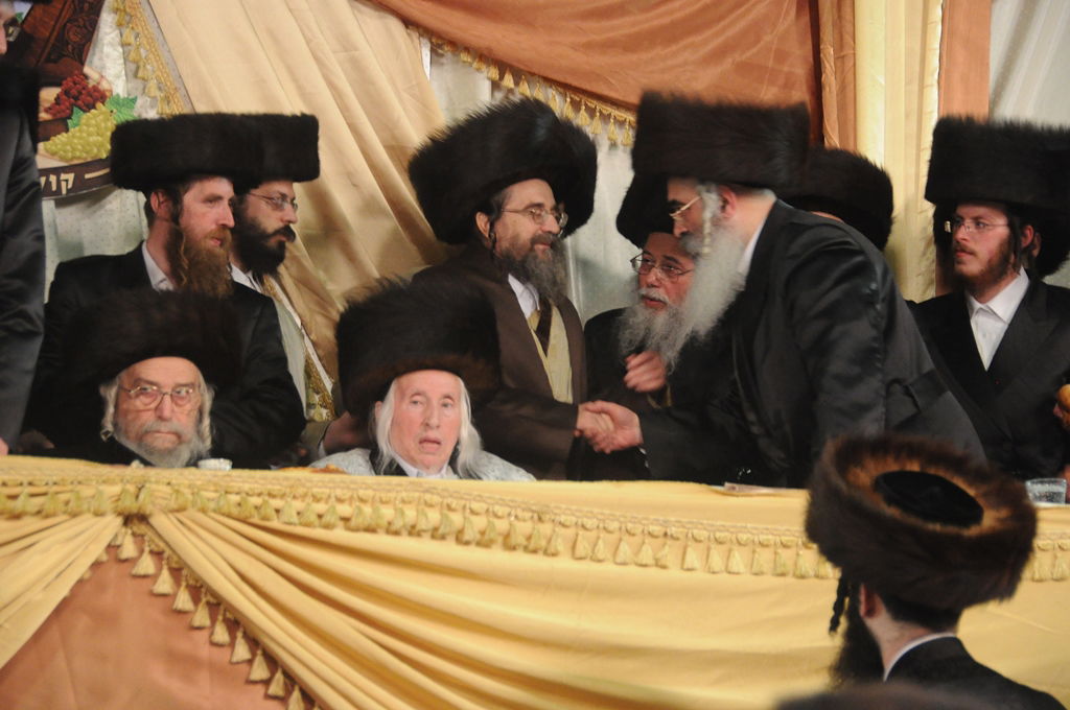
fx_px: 3339
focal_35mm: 112
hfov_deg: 18.2
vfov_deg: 12.1
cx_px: 535
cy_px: 355
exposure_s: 1/30
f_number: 5
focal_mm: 75
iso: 2000
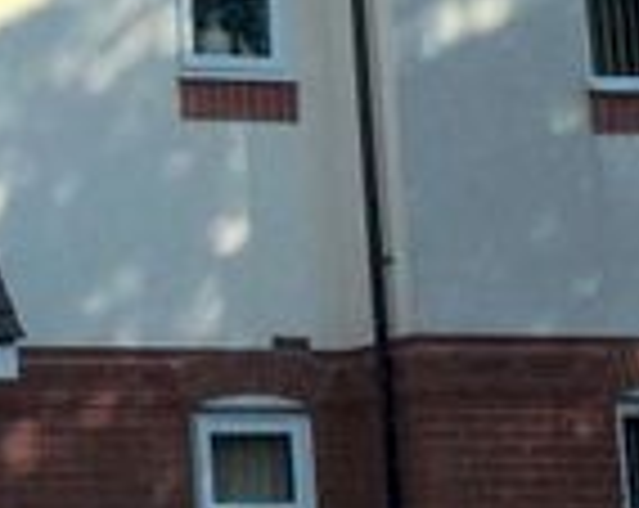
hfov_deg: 13.4
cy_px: -52
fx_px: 2642
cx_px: -126
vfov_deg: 10.8
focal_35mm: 140
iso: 32
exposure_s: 1/3597
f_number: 2.2
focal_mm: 4.15
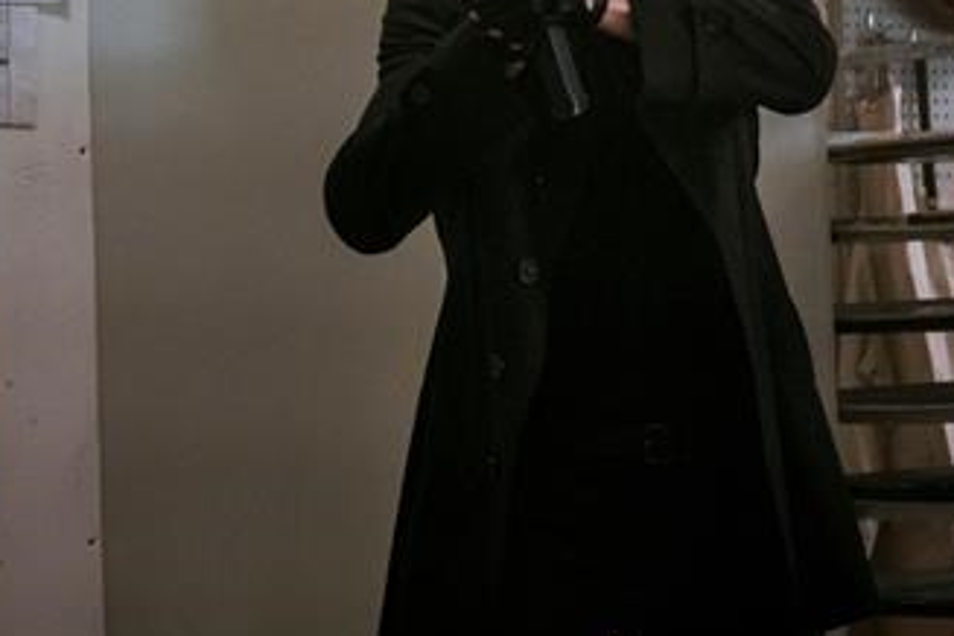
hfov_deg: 15.2
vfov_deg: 10.1
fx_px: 3577
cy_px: 118
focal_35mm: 135
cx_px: 543
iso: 3200
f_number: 3.6
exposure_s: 1/180
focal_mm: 45.5
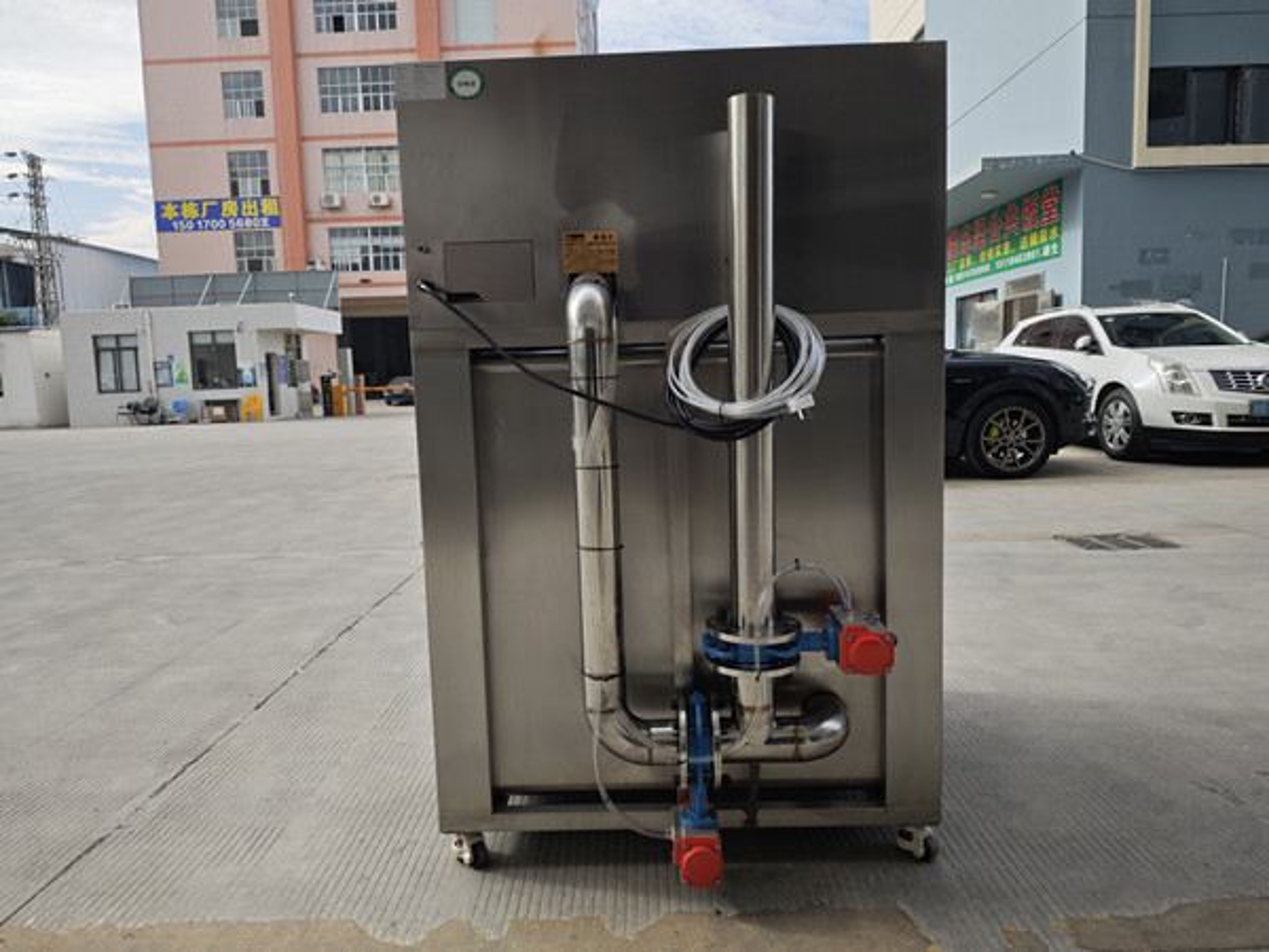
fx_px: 843
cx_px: 634
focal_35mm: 23
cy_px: 476
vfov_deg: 58.9
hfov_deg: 73.9
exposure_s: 1/1360
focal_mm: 6.55
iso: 50
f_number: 1.6
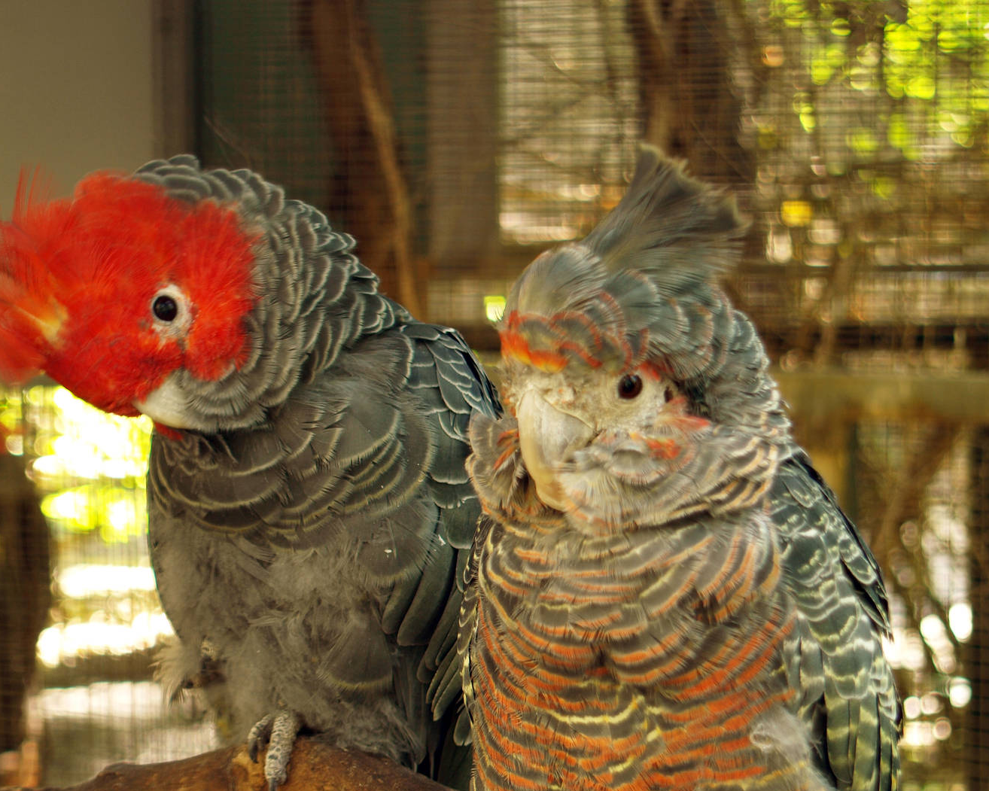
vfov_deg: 14.4
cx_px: 455
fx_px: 3132
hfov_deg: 17.9
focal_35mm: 107
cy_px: 446
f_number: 5.6
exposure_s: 1/5
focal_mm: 45
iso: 160
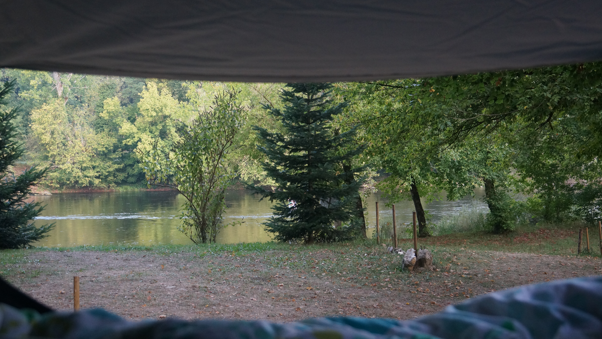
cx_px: 299
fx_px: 910
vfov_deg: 21.1
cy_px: 166
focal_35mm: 57
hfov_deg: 36.6
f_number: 4.5
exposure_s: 1/60
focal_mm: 36
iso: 1250
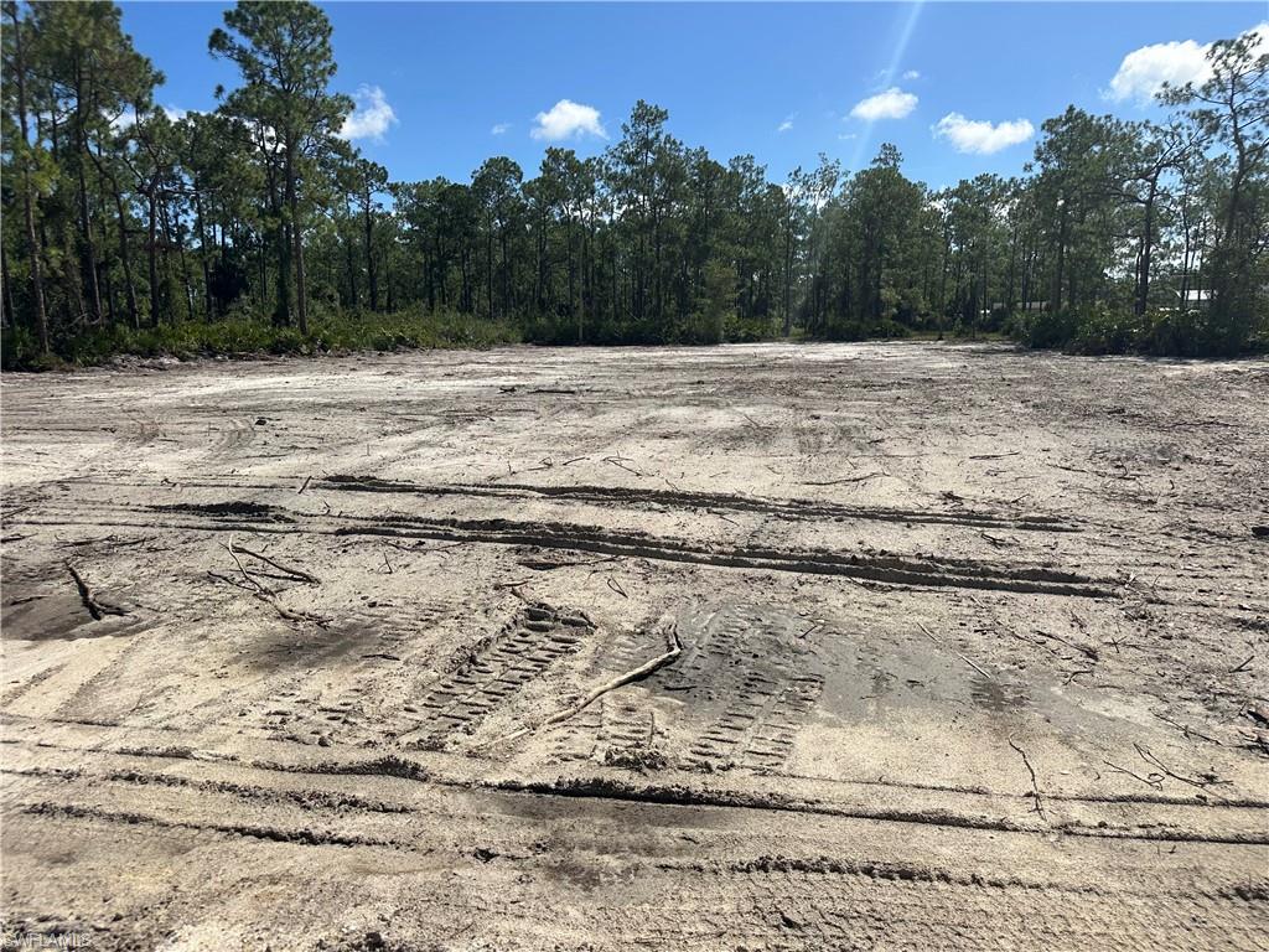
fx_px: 880
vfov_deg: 56.8
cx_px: 634
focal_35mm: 24
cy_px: 476
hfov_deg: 71.6
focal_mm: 6.86
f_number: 1.78
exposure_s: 1/7576
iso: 80
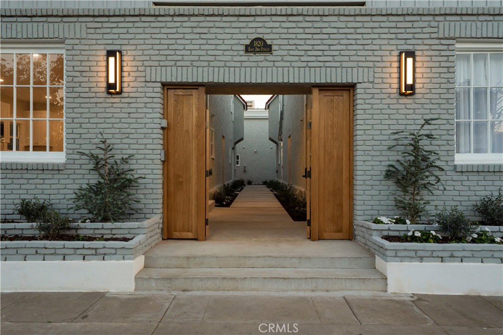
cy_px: 168
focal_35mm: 22
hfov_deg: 78.6
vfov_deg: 57.2
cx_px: 252
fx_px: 307
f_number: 4.5
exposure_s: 1/640
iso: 500
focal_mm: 22
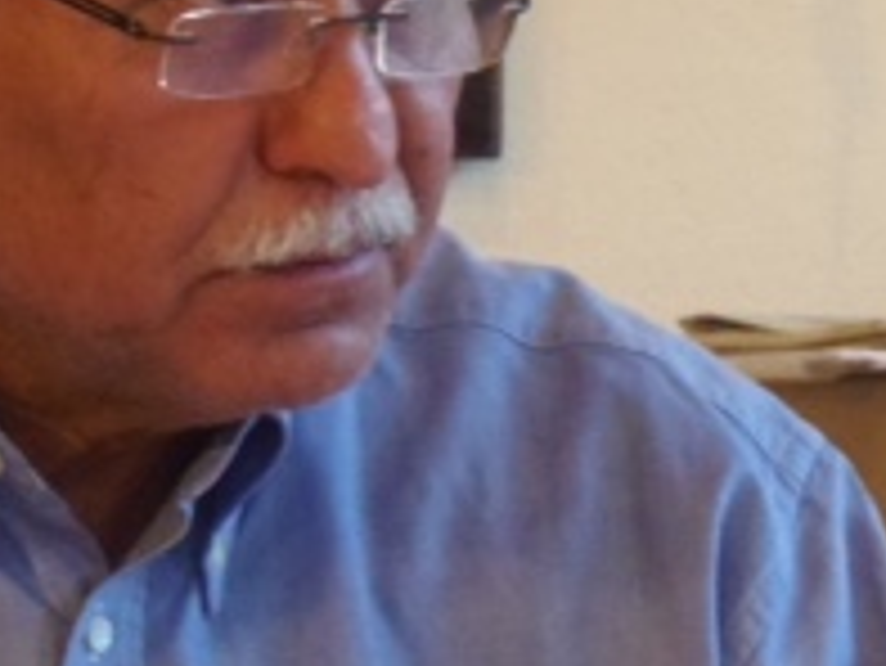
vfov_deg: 4.0
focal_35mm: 376
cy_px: 360
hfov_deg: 5.3
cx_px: 319
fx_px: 9630
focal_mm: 21.4
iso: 500
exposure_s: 1/10
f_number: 4.5
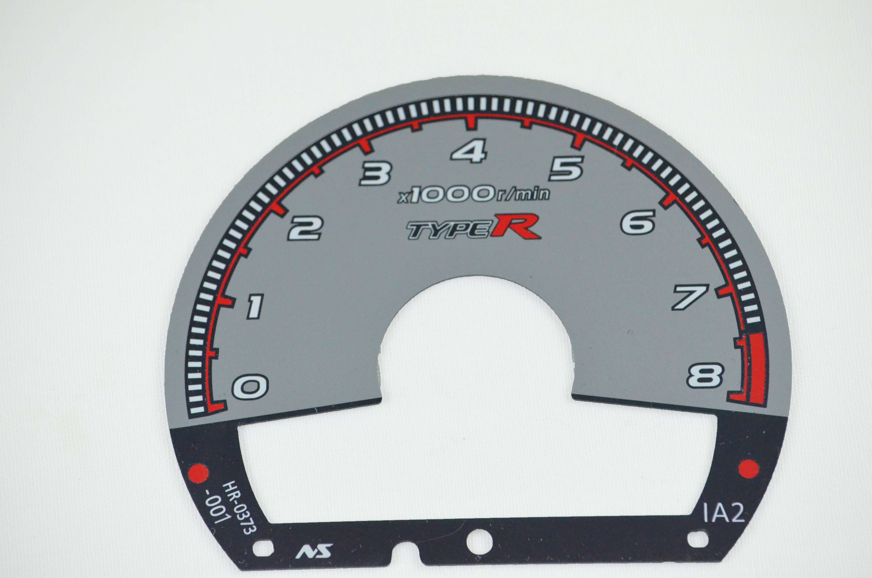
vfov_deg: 6.5
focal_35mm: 210
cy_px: 289
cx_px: 436
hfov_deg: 9.8
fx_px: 5076
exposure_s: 1/3200
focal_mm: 140
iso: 5000
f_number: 7.1
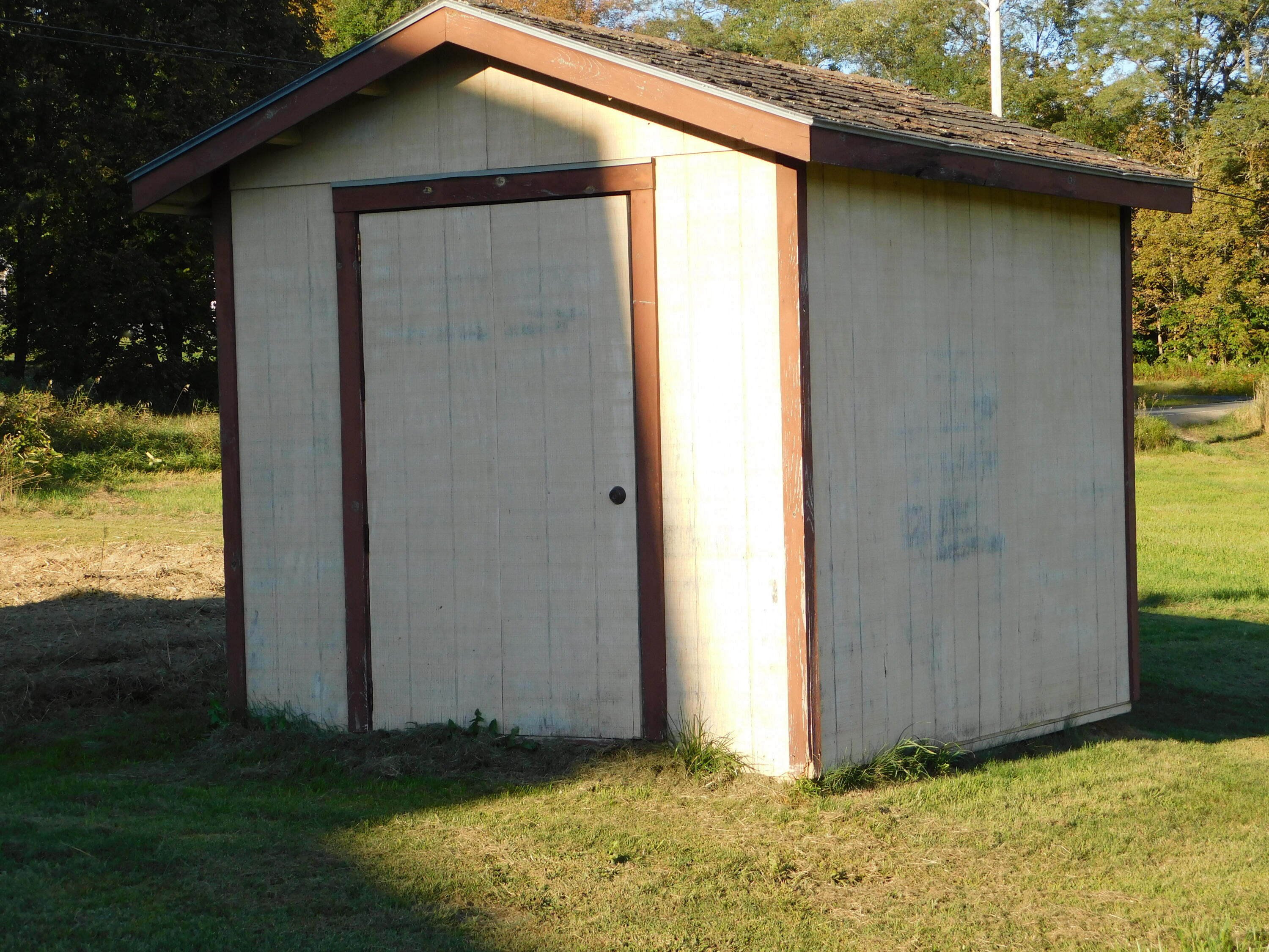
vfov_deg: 18.4
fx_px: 2933
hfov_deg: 24.4
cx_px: 634
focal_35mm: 80
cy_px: 476
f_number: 4.4
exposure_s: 1/400
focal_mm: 14.2
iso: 125
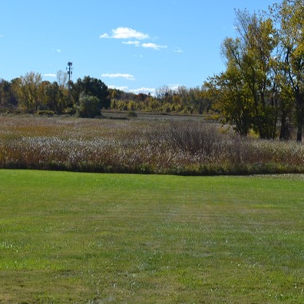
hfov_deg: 18.8
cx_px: 28
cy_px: 230
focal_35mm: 91
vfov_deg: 19.0
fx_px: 904
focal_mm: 26
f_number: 8
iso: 100
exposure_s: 1/250
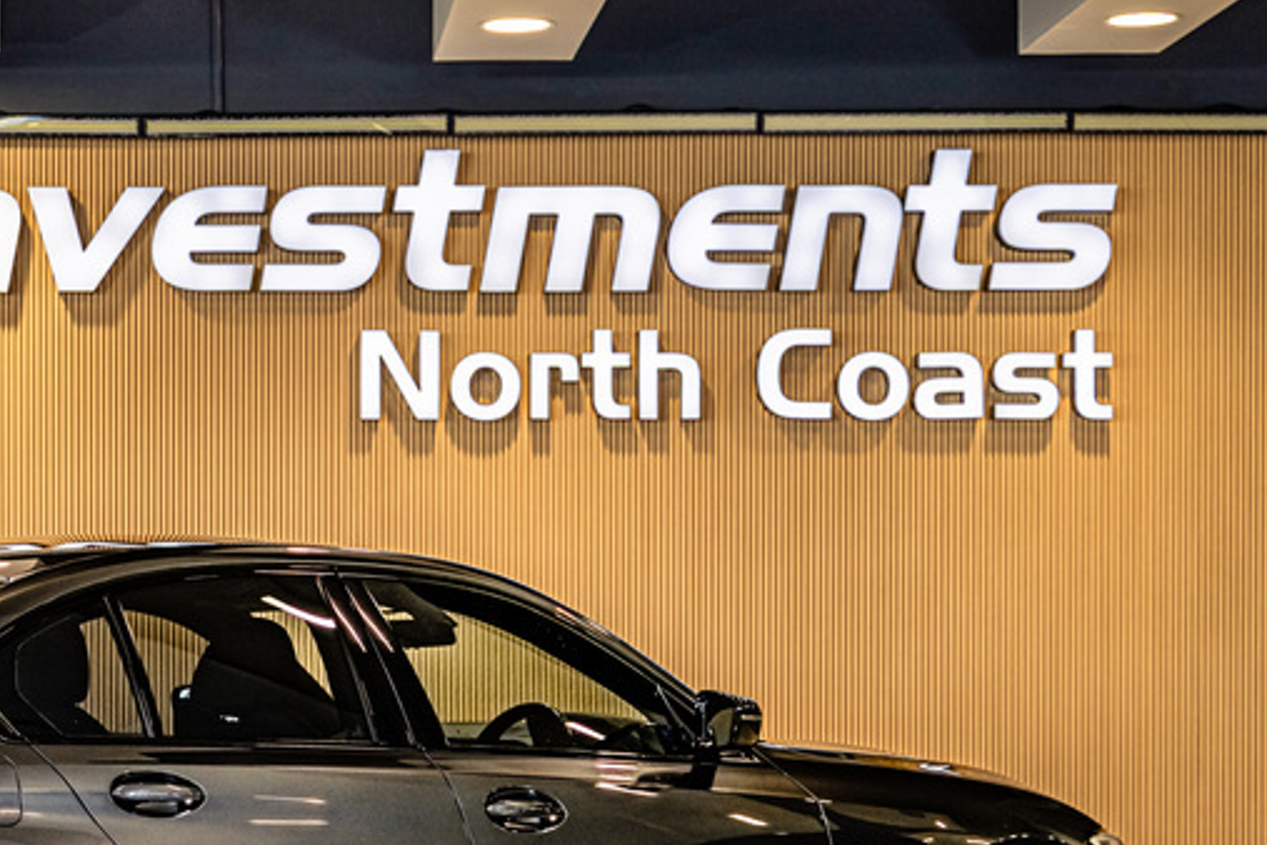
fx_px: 3695
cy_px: 682
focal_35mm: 105
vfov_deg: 13.0
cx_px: 161
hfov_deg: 19.2
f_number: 3.5
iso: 320
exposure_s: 1/100
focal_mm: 52
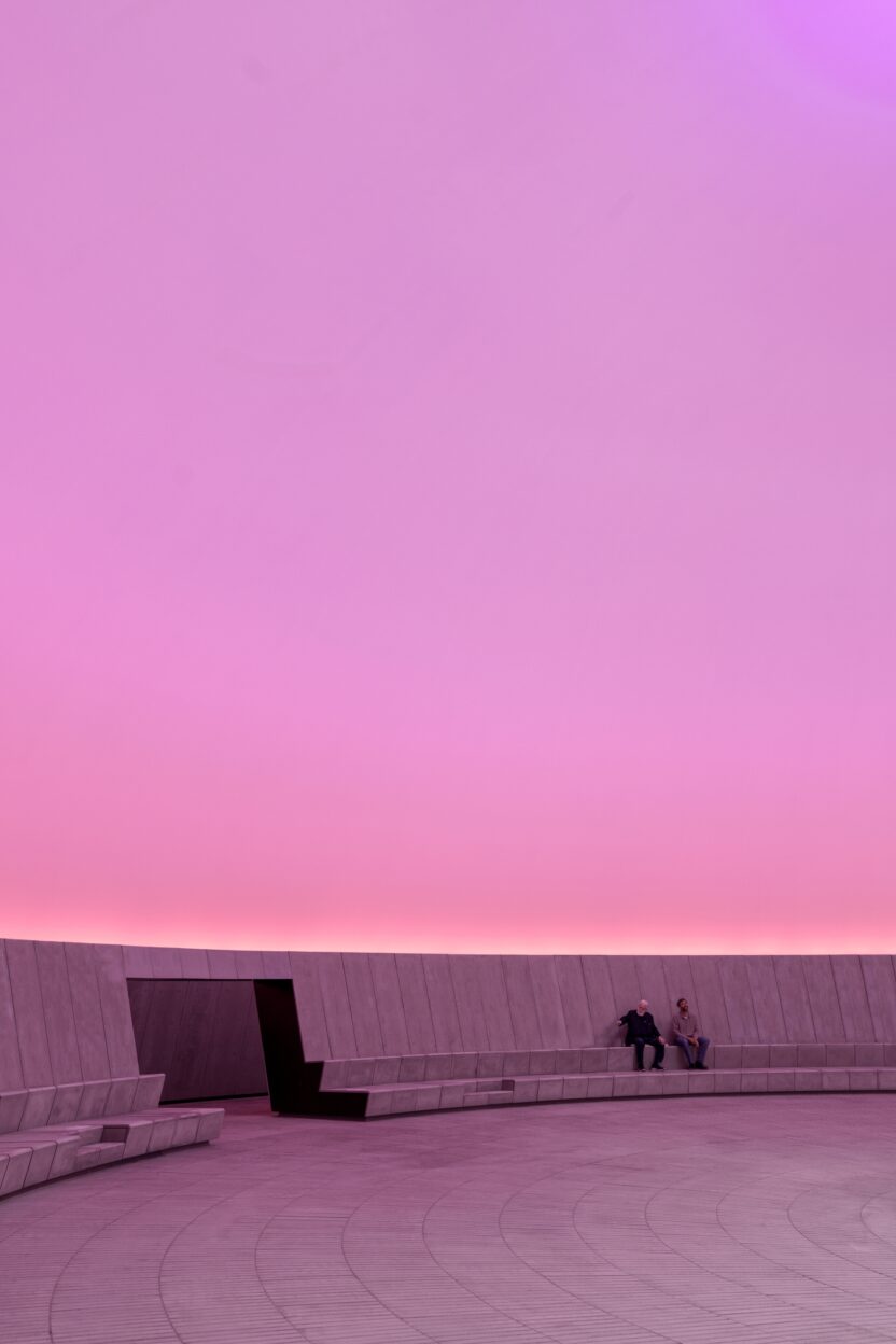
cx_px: 448
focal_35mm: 34
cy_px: 672
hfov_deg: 38.9
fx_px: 1269
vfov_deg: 55.8
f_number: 5.6
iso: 800
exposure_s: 1/200
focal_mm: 34
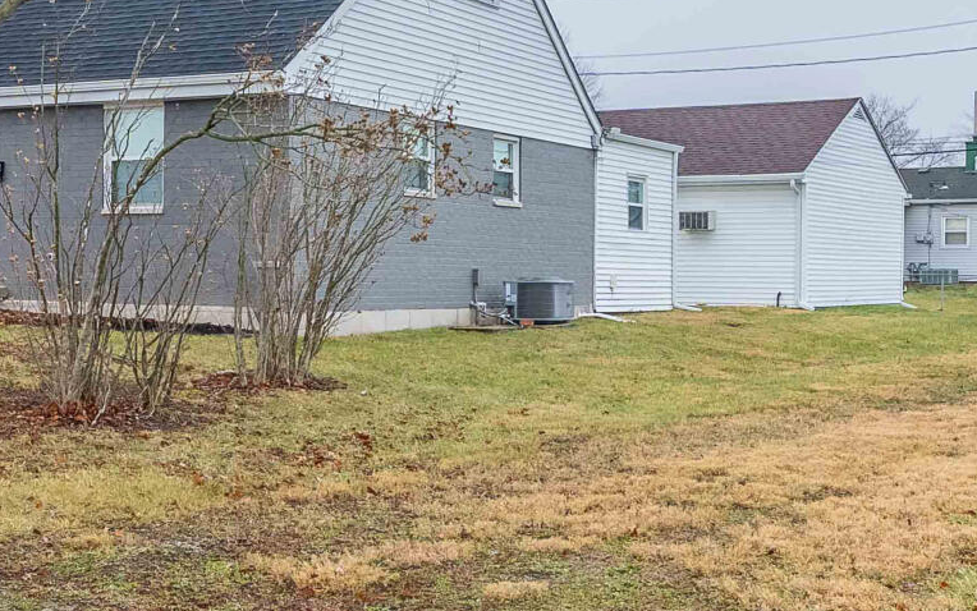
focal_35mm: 64
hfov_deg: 31.8
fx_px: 1705
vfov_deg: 20.3
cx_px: 370
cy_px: 271
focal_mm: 16
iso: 500
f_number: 8
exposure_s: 1/25
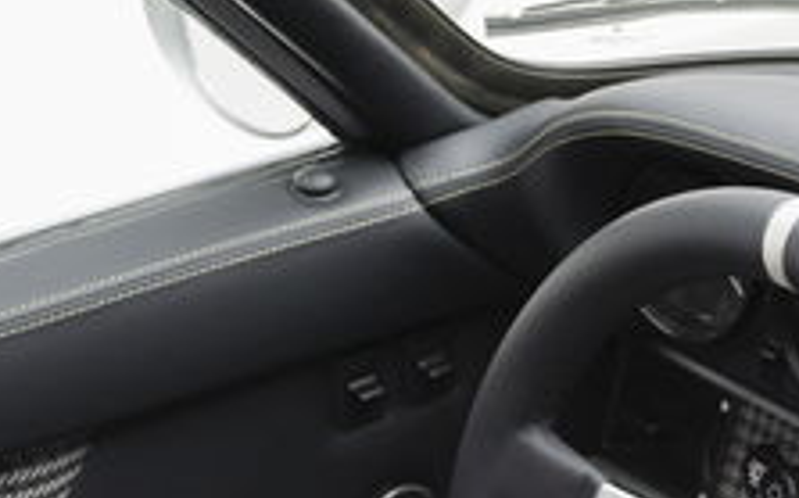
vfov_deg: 10.4
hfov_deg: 16.3
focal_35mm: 123
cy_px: 677
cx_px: 946
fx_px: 2676
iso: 800
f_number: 4
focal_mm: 35
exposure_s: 1/15
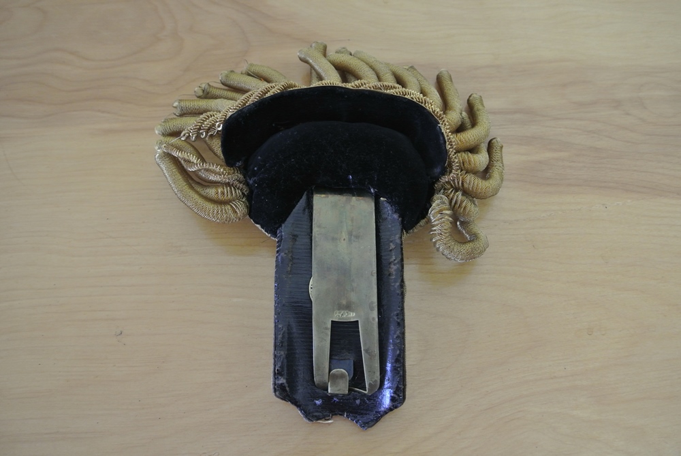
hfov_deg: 63.6
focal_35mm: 29
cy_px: 228
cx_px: 340
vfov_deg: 45.1
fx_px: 549
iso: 640
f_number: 3.5
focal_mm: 11
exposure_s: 1/60
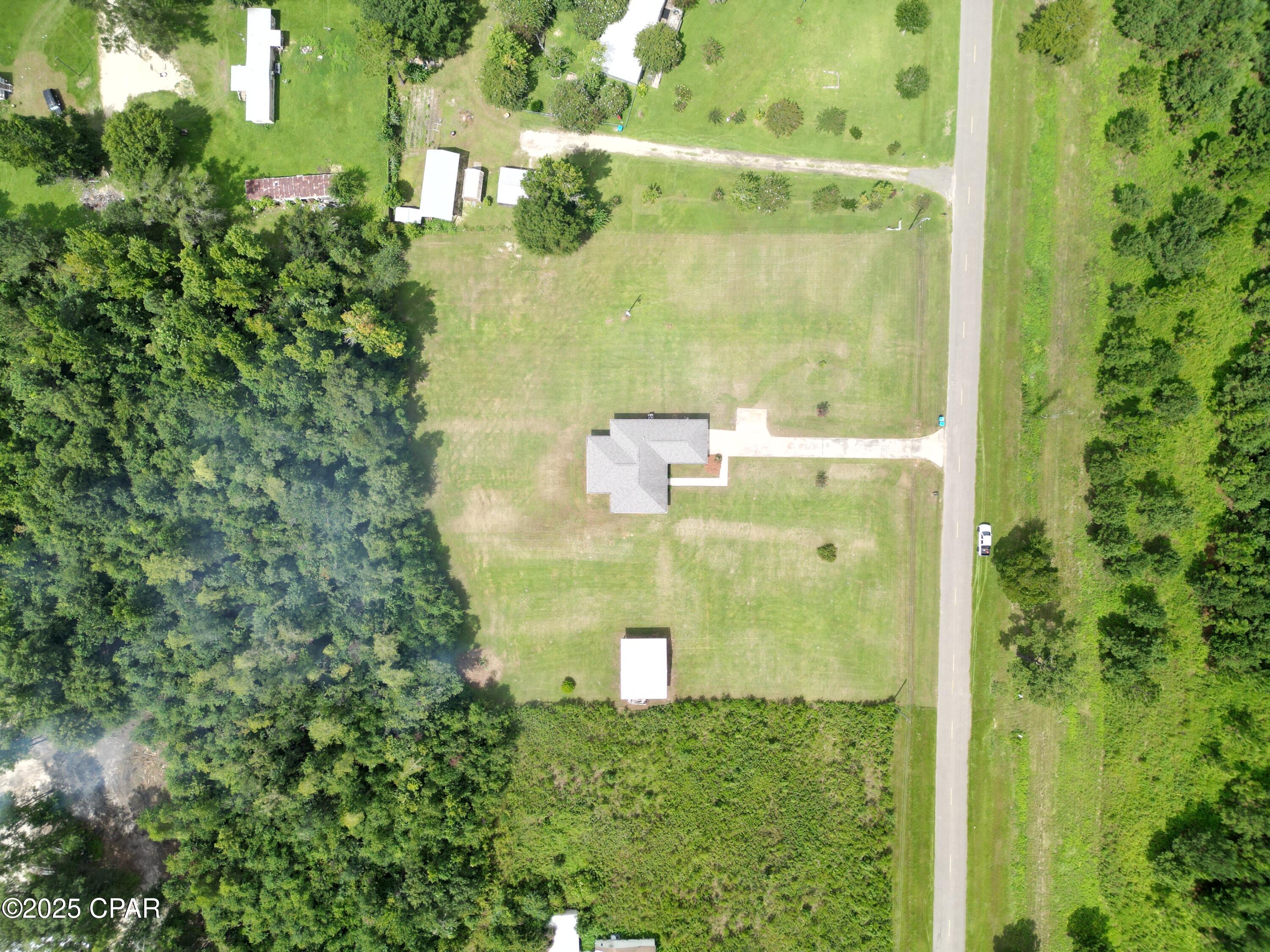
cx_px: 635
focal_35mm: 24
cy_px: 476
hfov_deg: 71.6
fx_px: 881
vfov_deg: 56.8
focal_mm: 6.72
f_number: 1.7
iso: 100
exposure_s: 1/2000
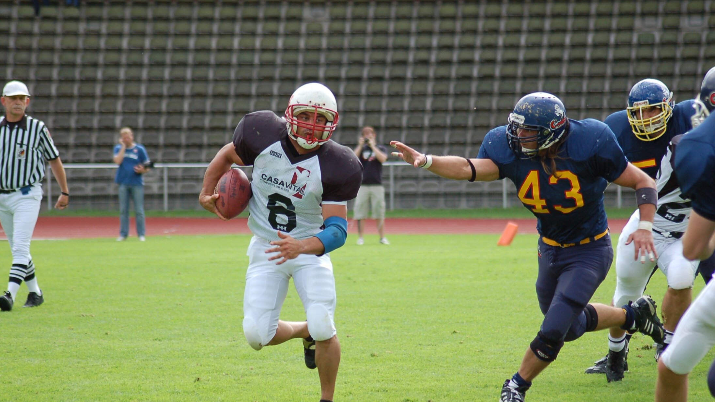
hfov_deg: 11.4
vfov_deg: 6.4
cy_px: 211
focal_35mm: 189
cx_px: 356
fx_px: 3583
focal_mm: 120
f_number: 4.2
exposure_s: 1/800
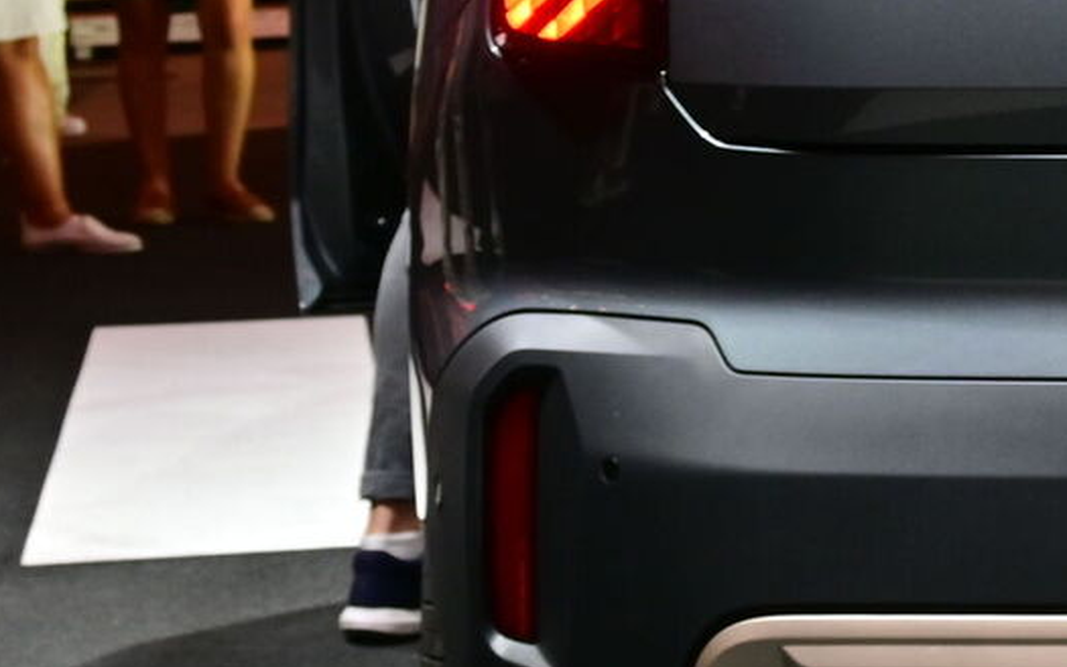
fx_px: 3658
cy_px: -53
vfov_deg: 10.3
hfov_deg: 15.4
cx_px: 1549
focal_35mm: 126
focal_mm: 22.5
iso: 250
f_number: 5.6
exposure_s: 1/40
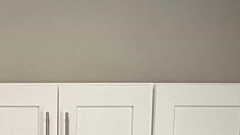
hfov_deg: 19.9
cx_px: 76
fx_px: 681
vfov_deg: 9.1
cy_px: 409
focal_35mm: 107
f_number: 2.2
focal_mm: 2.22
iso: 320
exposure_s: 1/120
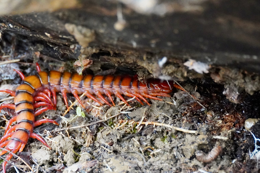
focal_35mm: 566
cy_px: 93
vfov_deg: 2.4
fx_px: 4086
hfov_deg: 3.6
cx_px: 100
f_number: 6.3
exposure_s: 1/320
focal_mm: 269
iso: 6400
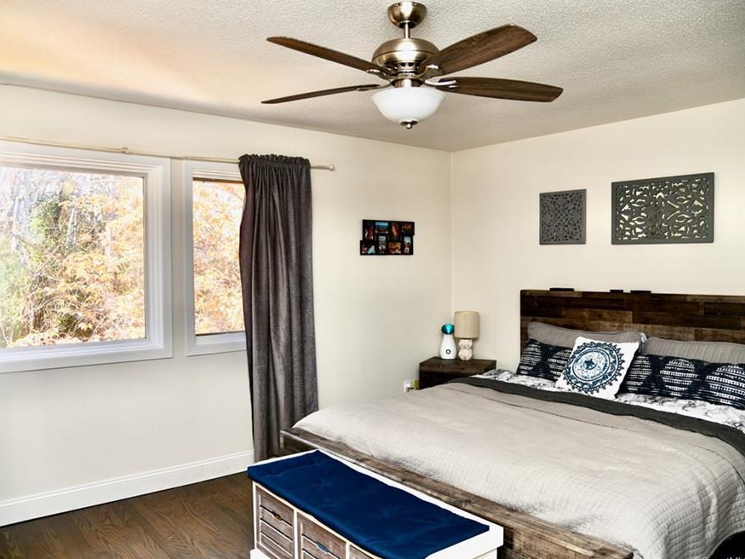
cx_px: 373
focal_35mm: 27
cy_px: 279
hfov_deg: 65.3
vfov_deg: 51.3
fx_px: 581
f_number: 4
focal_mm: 24
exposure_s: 1/60
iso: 100
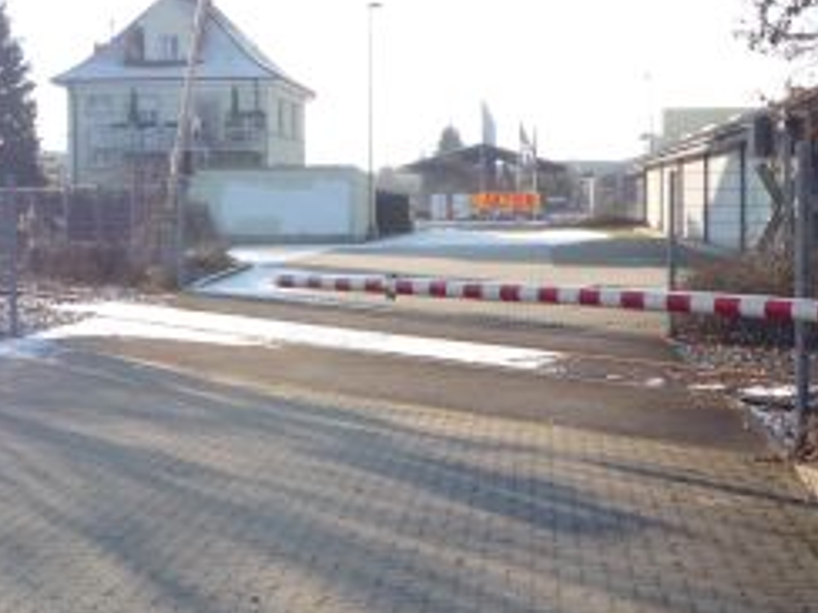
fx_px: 1489
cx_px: 446
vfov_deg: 23.3
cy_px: 261
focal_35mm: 63
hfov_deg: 30.7
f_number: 4
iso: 100
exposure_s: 1/320
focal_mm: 5.2
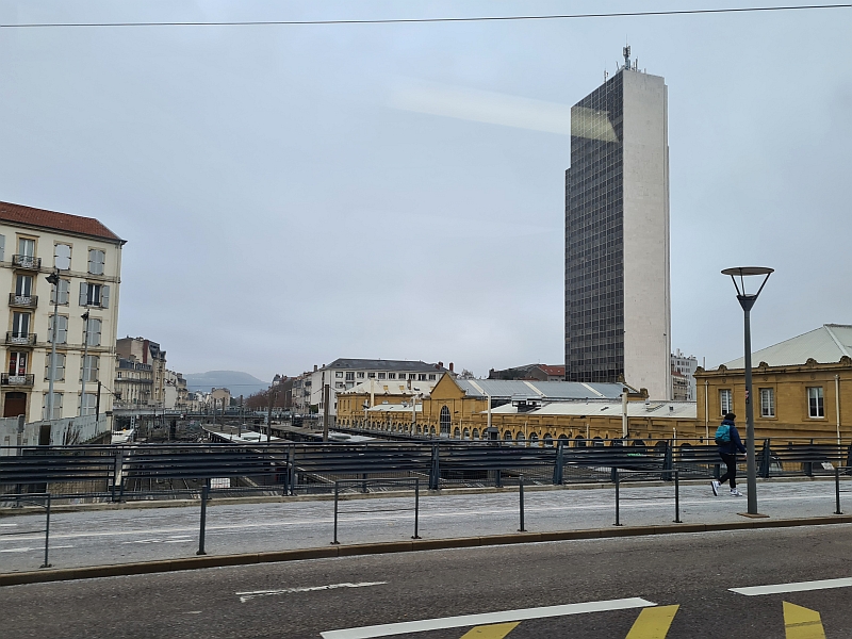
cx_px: 426
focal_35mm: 26
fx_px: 640
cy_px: 320
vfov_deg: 53.1
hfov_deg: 67.3
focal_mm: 5.4
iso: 50
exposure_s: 1/333
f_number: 1.8
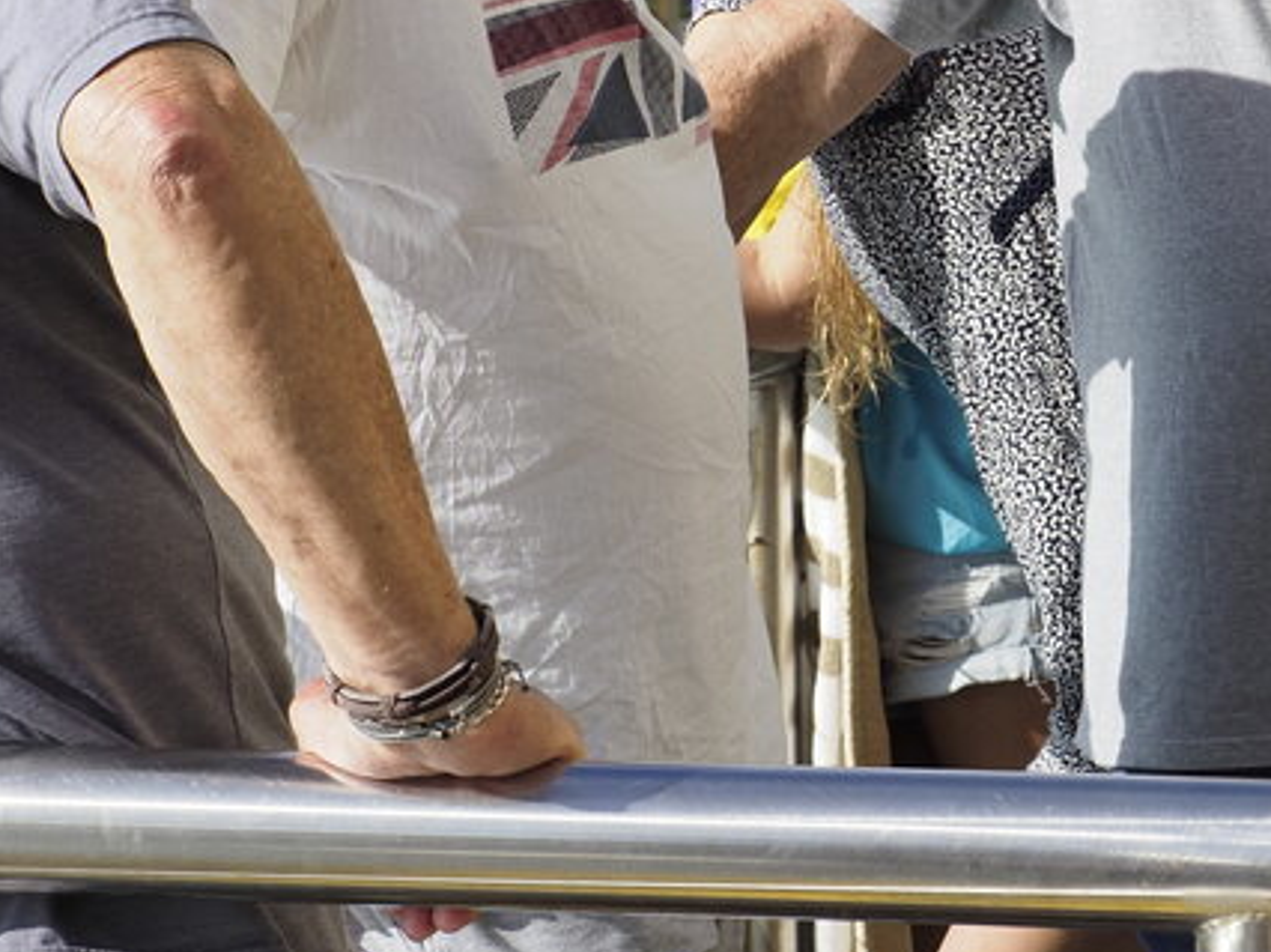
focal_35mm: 188
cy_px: 87
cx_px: 958
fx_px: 6899
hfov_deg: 10.5
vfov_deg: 7.9
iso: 200
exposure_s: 1/500
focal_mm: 40
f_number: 7.1
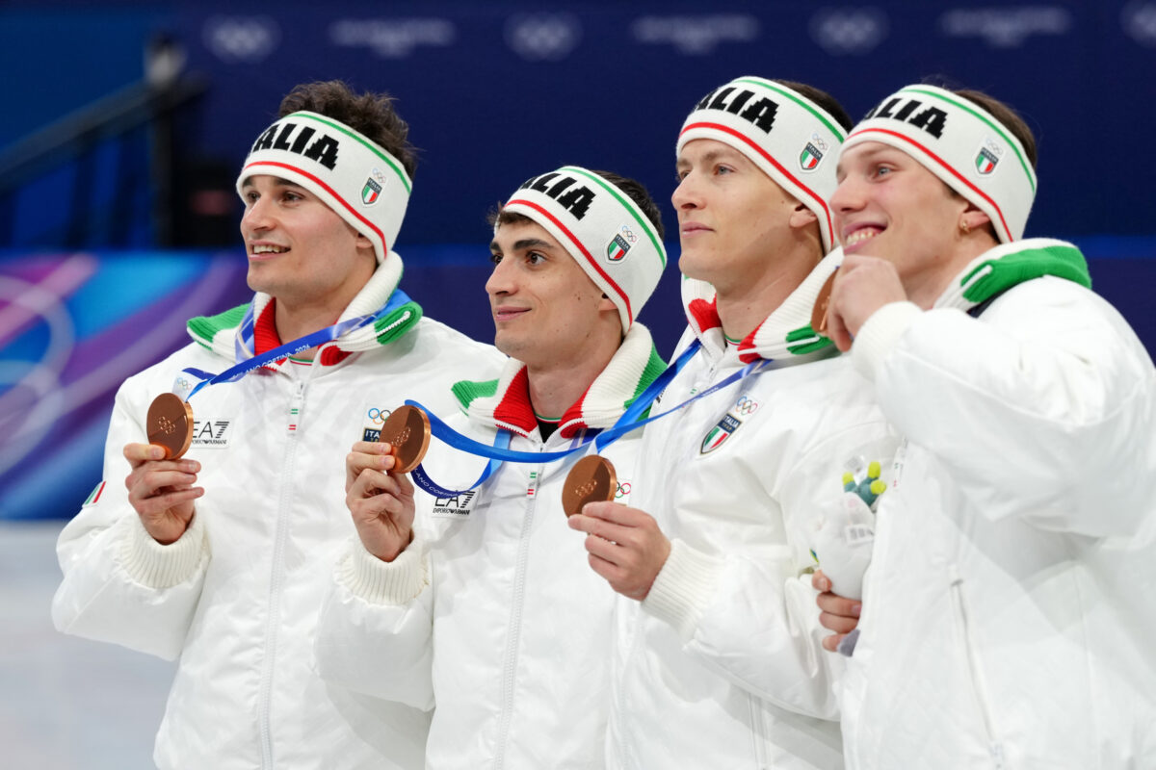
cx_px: 578
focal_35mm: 217
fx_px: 6968
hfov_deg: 9.5
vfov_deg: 6.3
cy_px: 385
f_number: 3.5
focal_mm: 145
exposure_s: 1/640
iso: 1000
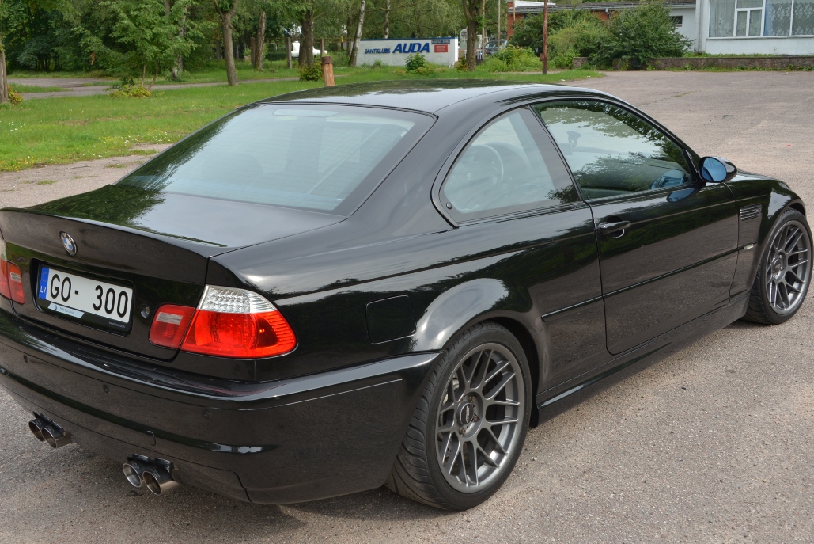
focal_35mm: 43
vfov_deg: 31.2
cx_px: 398
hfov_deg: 45.4
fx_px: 973
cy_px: 273
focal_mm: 42
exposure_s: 1/200
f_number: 10
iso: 400
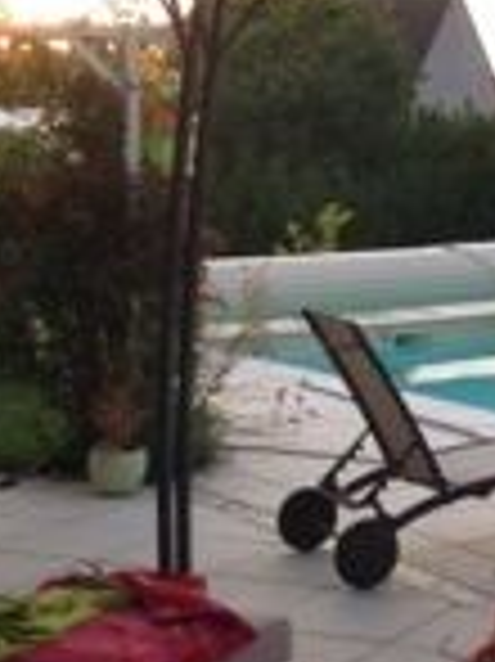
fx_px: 1833
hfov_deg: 15.0
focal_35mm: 96
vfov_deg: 20.4
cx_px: 540
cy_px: 218
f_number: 2.4
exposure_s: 1/120
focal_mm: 4.12
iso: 50
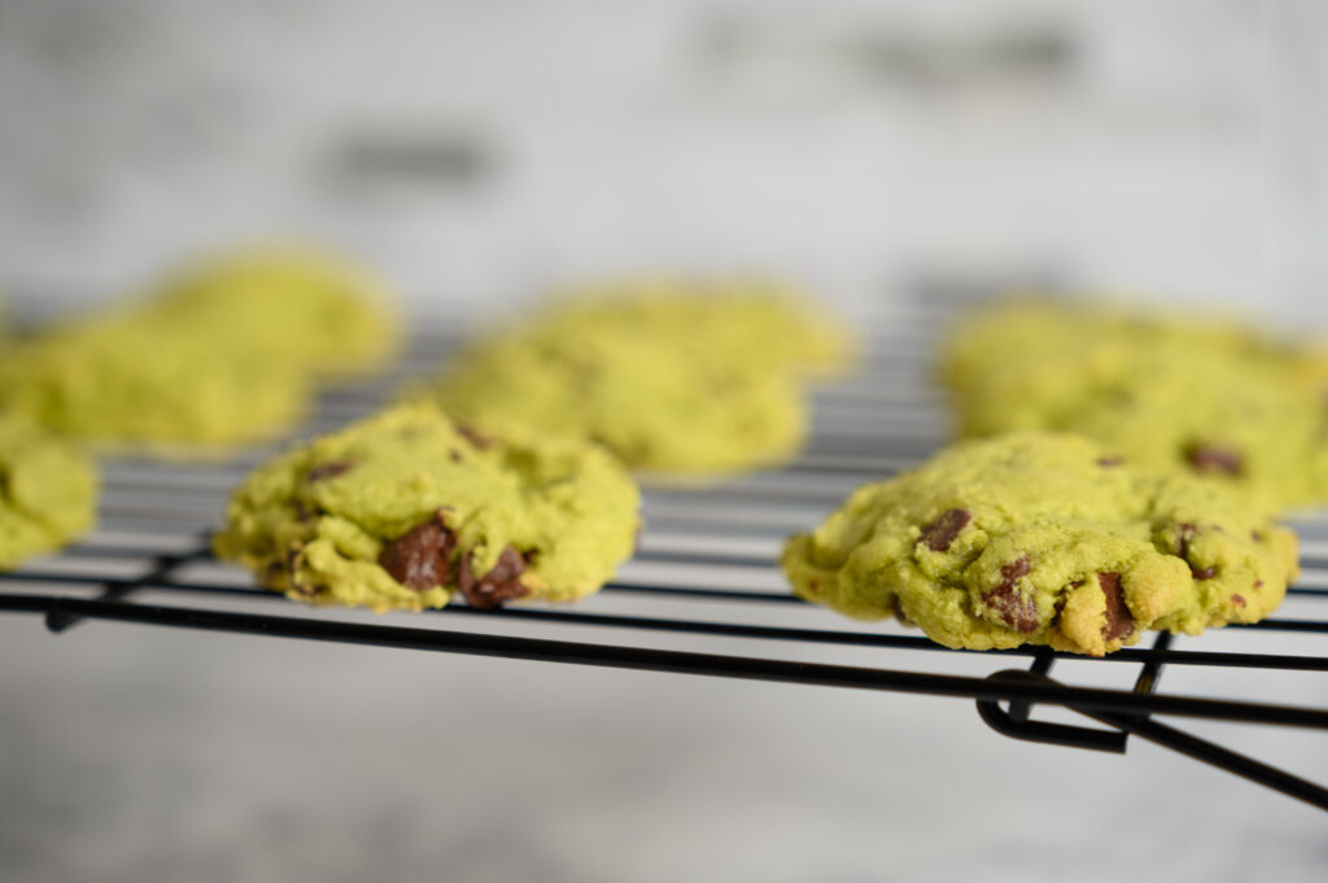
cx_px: 664
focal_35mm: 75
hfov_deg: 27.0
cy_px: 442
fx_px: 2764
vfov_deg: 18.2
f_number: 2.8
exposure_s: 1/200
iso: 100
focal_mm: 75
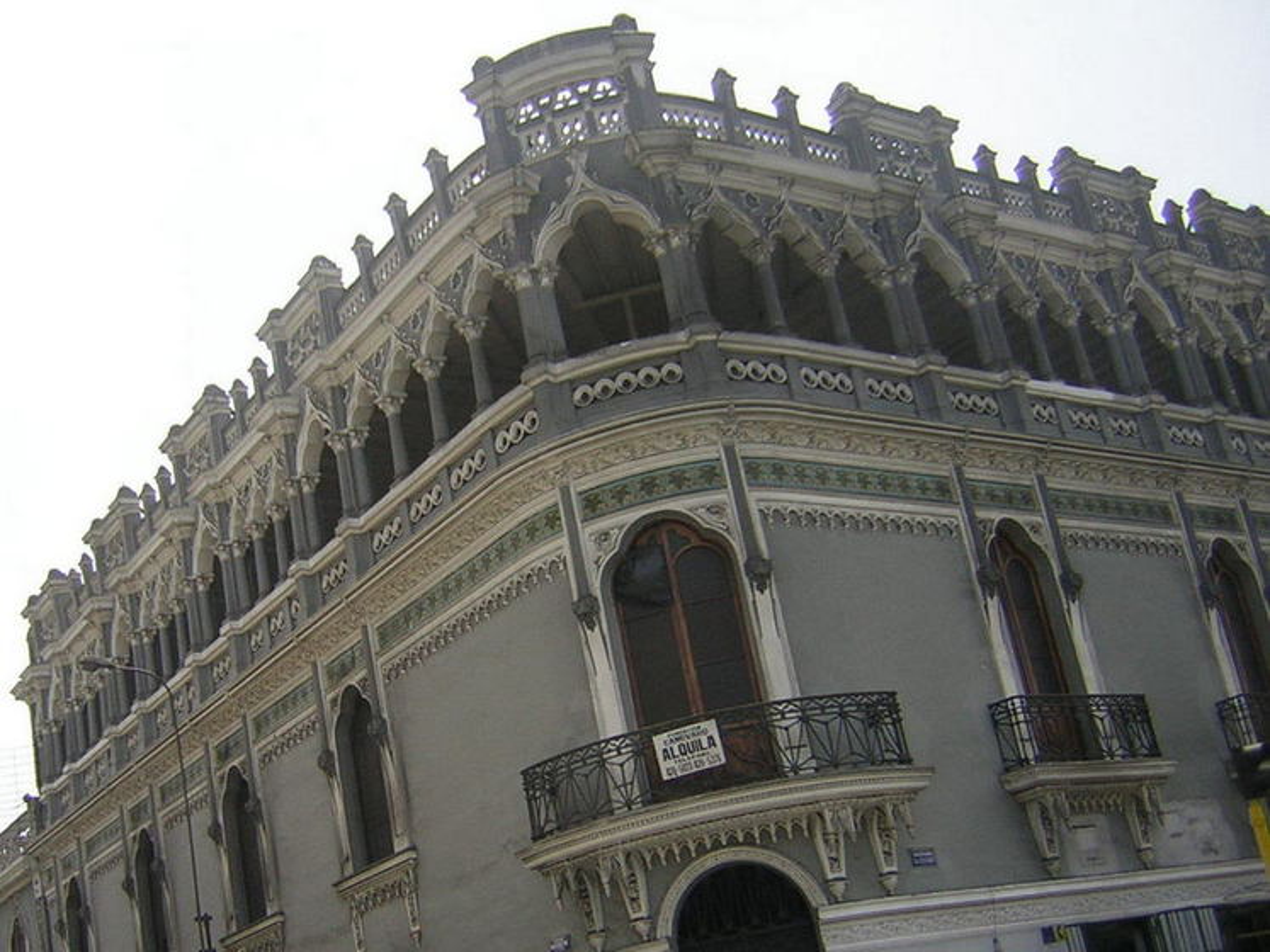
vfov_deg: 39.6
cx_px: 635
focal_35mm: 36
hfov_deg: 51.4
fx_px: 1321
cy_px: 476
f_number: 2.6
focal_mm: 4.7
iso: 50
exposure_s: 1/801
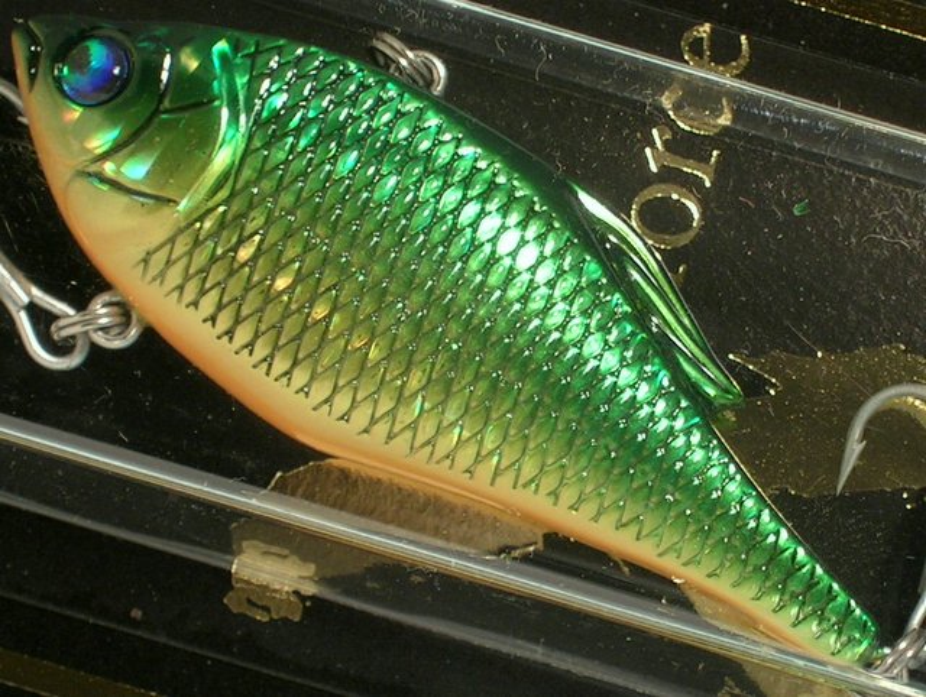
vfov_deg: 14.1
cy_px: 348
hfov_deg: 18.7
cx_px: 463
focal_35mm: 105
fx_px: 2813
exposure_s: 1/5
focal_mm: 16.2
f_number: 4.9
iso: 50
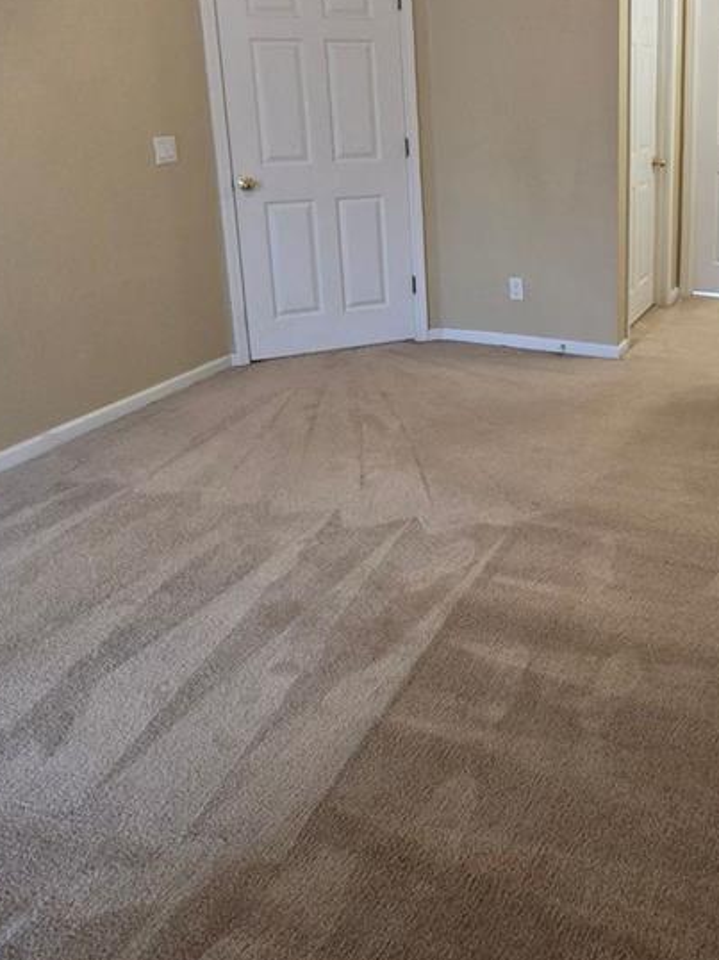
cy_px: 287
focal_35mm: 29
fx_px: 804
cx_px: 578
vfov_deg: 59.6
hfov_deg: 45.7
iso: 250
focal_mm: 2.2
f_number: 2.2
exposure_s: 1/60
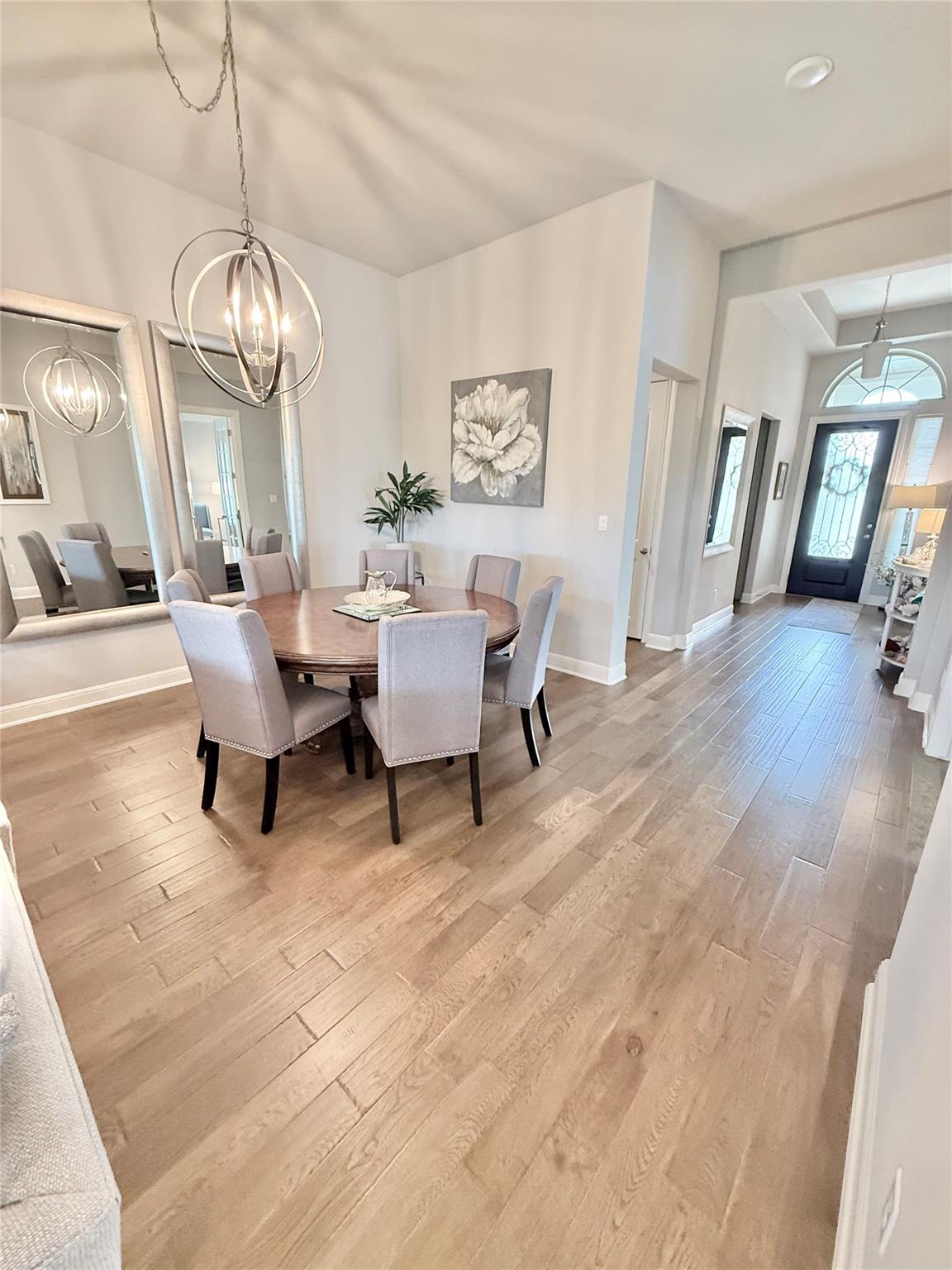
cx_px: 476
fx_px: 513
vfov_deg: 102.1
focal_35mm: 14
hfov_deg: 85.7
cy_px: 635
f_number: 2.2
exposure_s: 1/60
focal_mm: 2.22
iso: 400
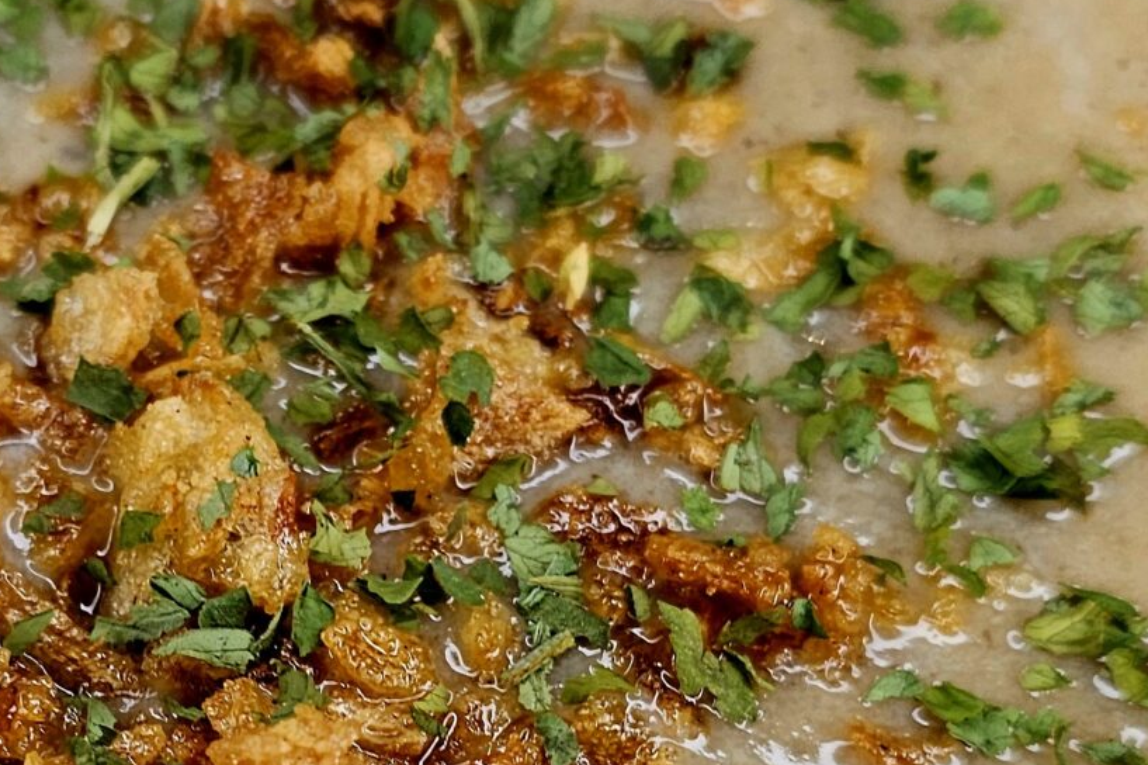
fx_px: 2391
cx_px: 340
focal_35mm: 75
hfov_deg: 26.8
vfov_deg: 17.9
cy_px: 702
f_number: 1.7
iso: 32
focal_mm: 6.3
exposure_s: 1/50.3
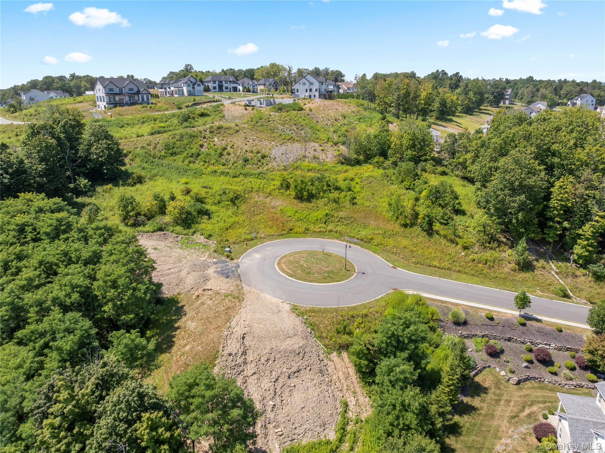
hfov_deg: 71.6
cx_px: 302
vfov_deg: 56.8
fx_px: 419
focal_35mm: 24
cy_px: 226
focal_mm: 12.29
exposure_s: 1/1600
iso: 130
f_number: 2.8
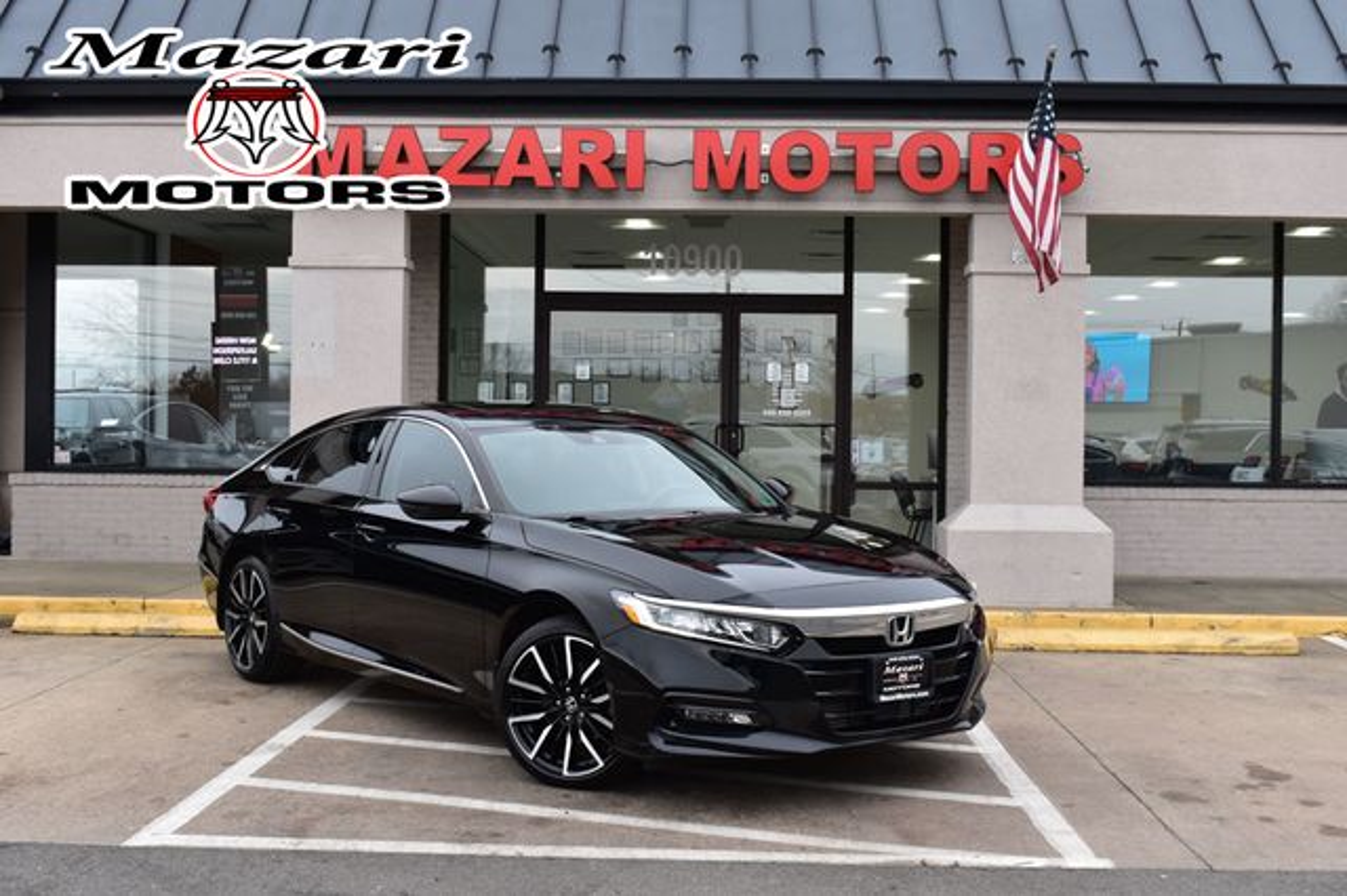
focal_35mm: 44
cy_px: 448
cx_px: 674
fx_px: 1627
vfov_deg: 30.8
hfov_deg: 45.0
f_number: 9
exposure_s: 1/100
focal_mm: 29
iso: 400
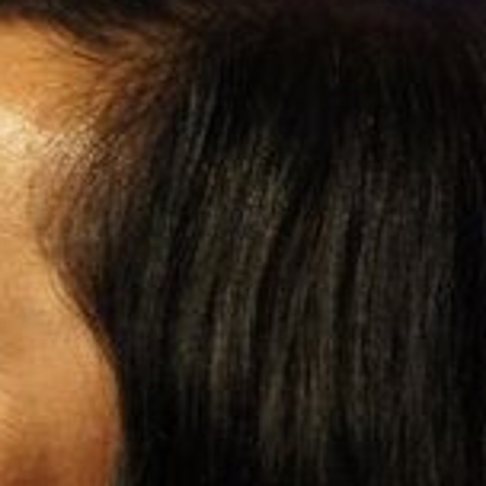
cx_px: -64
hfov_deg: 2.0
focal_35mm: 871
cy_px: 518
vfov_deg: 2.0
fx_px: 13835
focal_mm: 160
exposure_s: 1/100
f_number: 5.6
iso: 1600
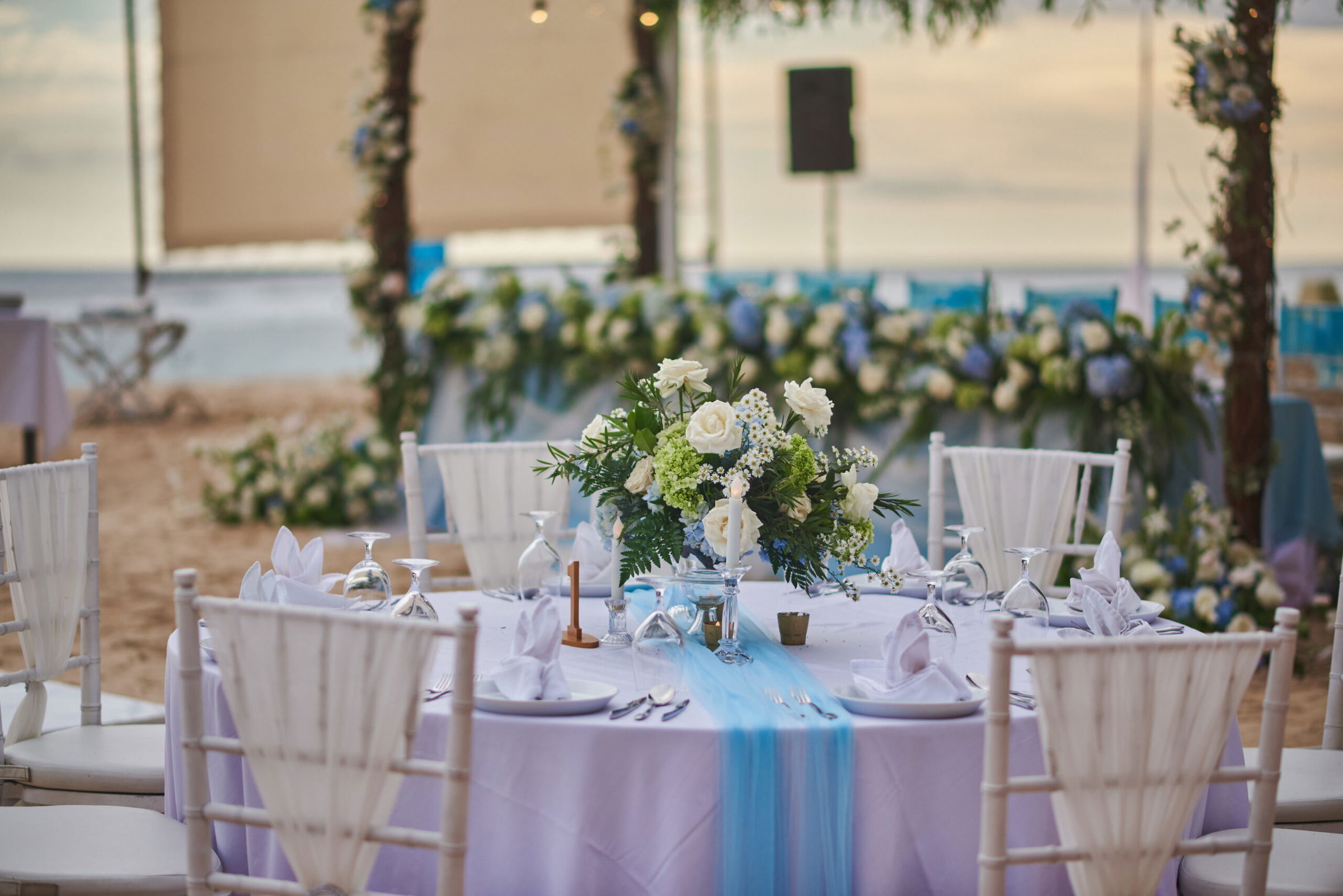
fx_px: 3172
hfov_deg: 23.9
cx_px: 672
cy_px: 448
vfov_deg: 16.1
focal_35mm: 85
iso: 160
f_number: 1.8
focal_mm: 85
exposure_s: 1/3200
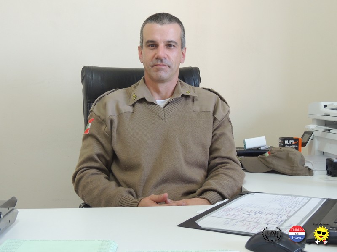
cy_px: 126
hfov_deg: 40.4
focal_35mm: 47
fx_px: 458
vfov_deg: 30.9
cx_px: 168
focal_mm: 8.3
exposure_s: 1/20
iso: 400
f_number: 3.5
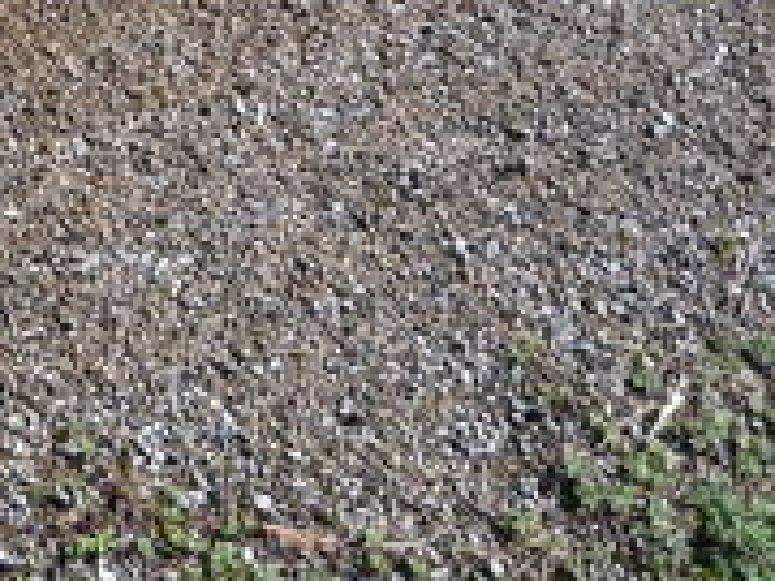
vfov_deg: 17.4
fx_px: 1791
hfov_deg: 23.5
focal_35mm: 80
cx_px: 13
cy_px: -151
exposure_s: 1/400
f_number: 4
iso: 100
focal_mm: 5.2
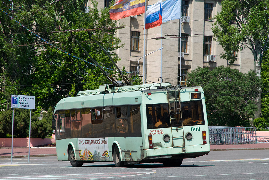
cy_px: 90
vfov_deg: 6.8
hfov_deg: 10.1
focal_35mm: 202
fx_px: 1515
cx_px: 134
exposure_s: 1/800
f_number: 9
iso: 160
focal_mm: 135
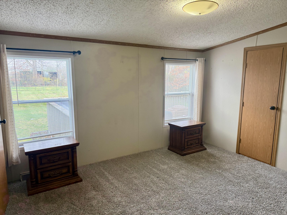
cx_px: 144
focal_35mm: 24
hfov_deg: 71.6
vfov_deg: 56.8
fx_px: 199
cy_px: 108
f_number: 1.78
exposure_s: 1/120
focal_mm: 6.76
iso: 160
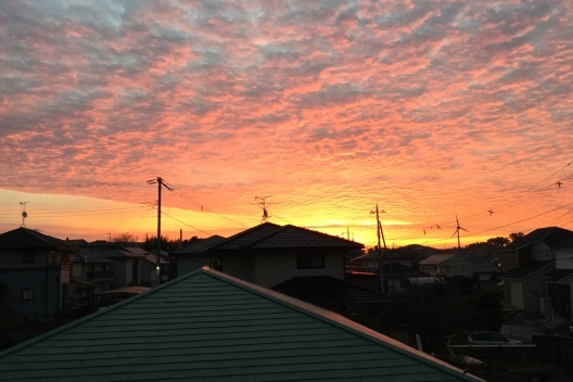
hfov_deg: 57.2
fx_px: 525
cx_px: 285
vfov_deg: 40.0
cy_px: 201
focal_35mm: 33
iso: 50
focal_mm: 3.3
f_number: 2.4
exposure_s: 1/30
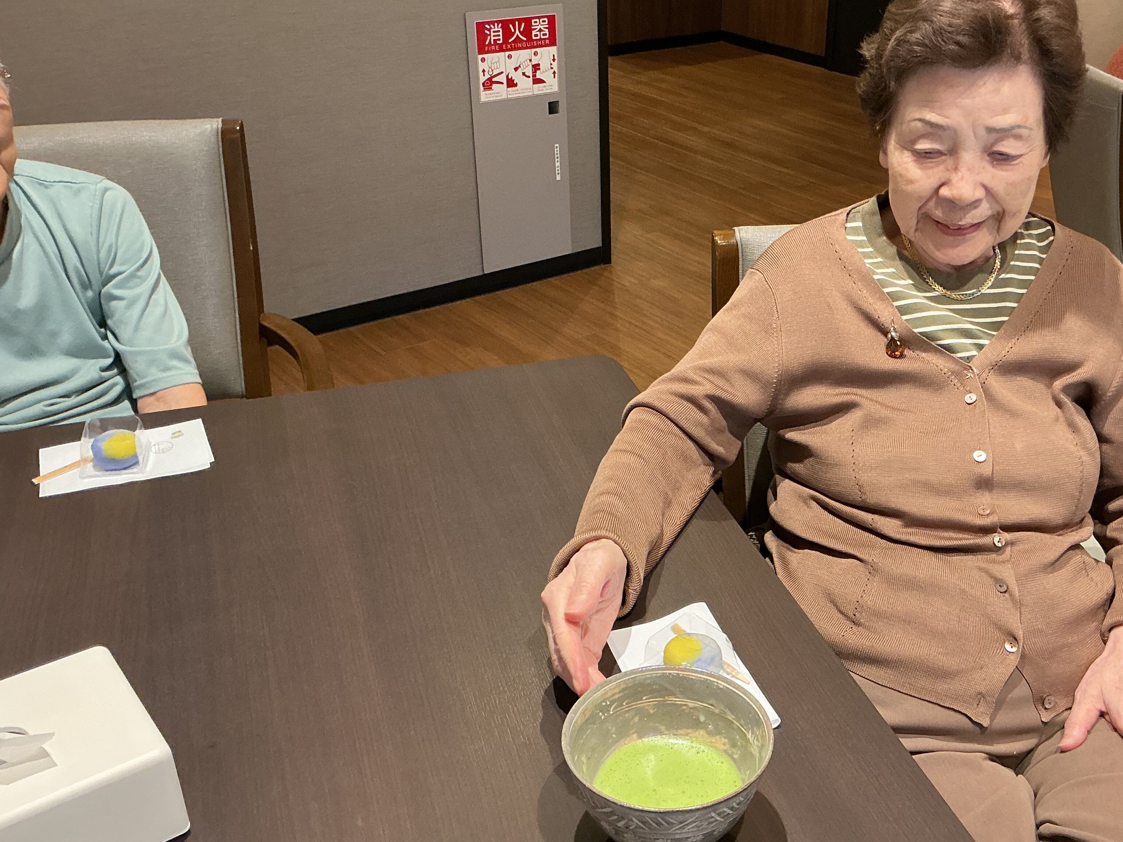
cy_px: 407
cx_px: 727
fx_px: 1233
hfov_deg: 48.3
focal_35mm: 38
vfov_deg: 37.7
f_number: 1.8
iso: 125
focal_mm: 3
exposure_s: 1/60
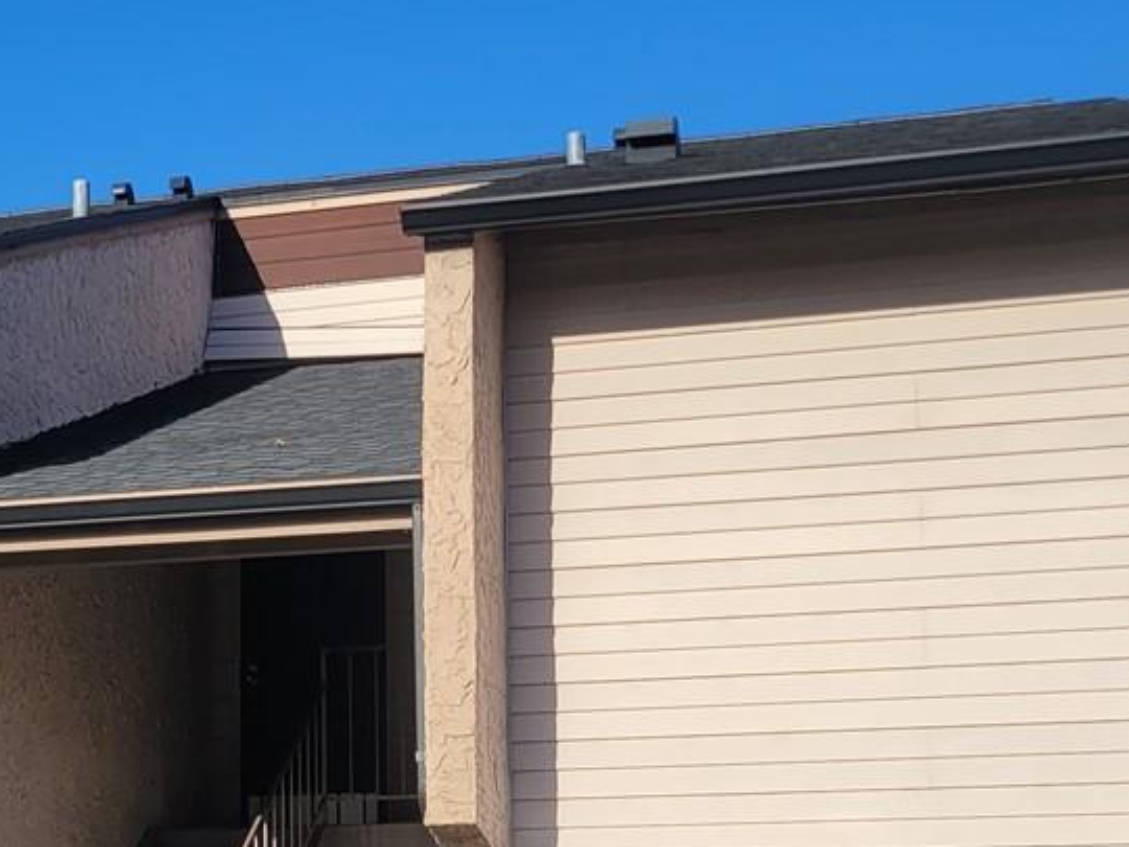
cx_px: 257
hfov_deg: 25.0
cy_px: 640
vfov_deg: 19.0
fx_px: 2511
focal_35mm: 77
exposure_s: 1/2913
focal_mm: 5.4
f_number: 1.8
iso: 40
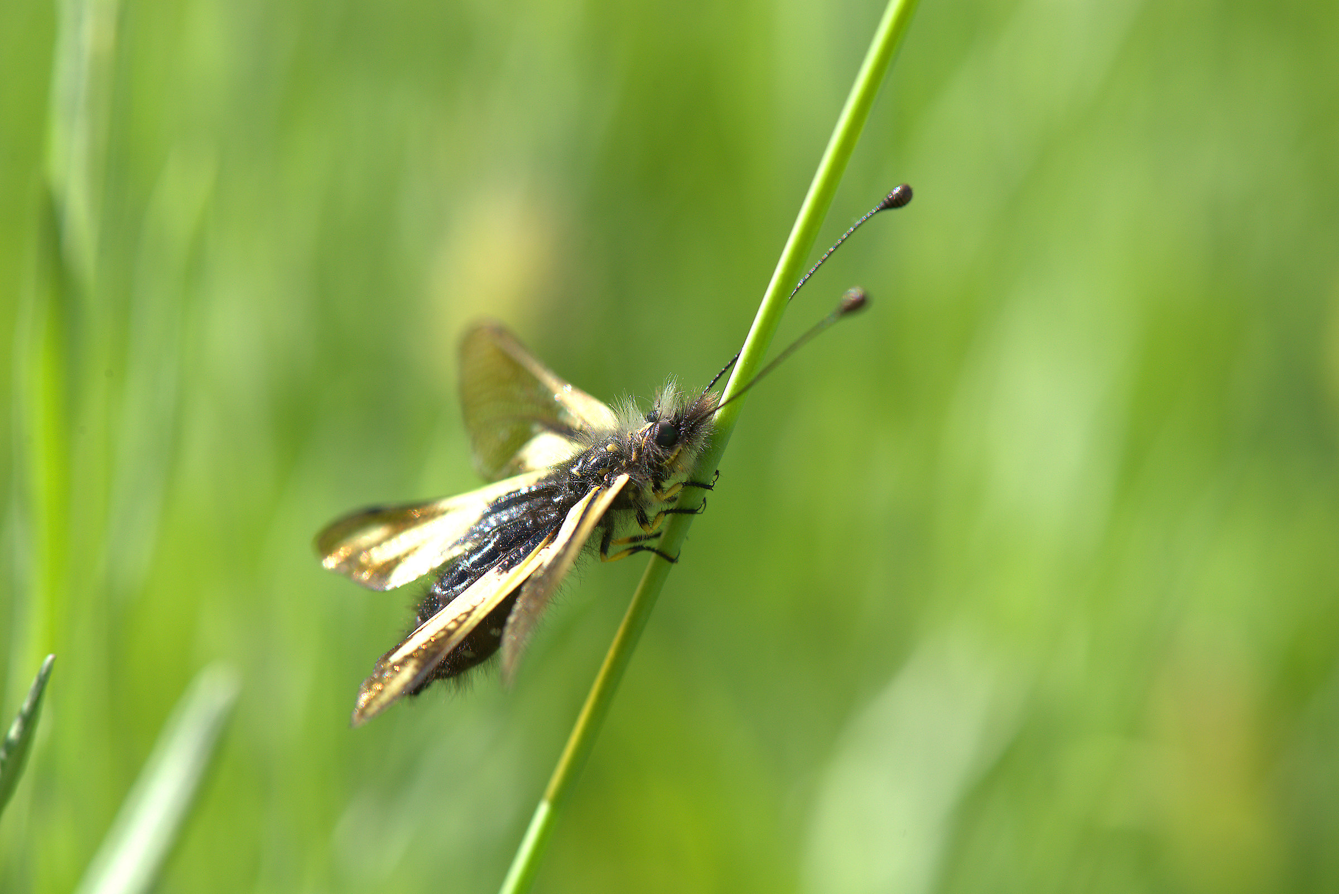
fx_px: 3907
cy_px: 447
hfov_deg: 19.4
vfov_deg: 13.1
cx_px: 670
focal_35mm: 105
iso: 200
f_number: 13
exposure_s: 1/200
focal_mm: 105
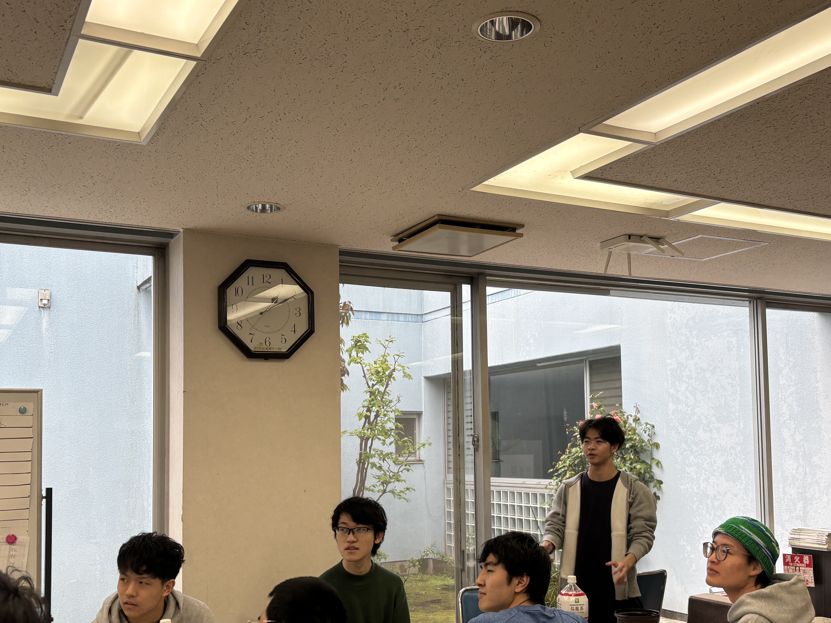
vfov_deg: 37.5
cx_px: 424
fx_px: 912
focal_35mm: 38
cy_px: 385
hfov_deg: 49.0
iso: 40
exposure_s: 1/100
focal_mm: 5.96
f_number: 1.6
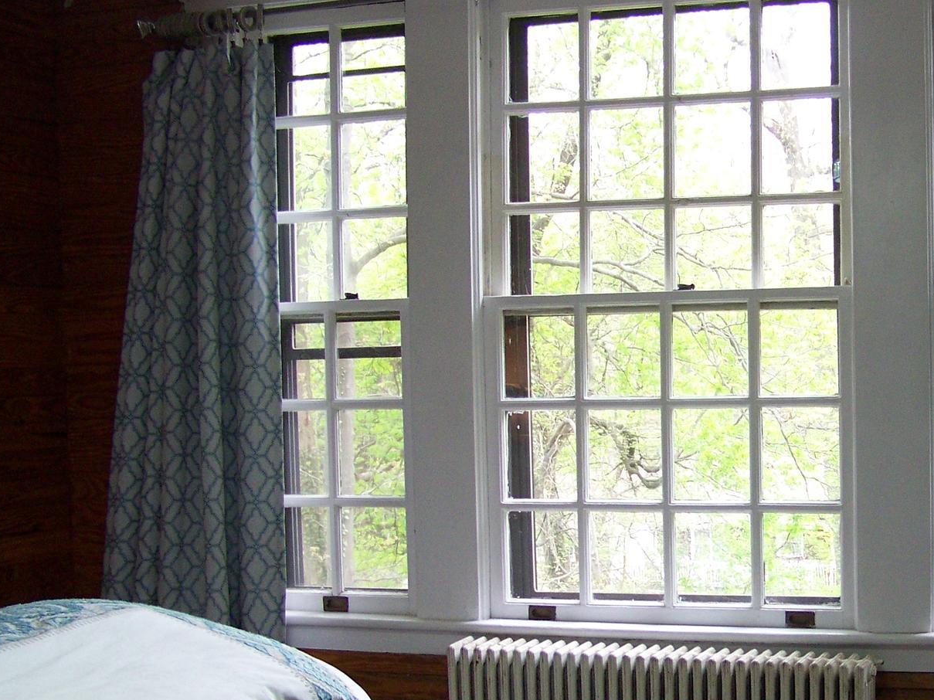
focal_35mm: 61
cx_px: 710
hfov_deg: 31.1
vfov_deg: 23.9
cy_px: 482
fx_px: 1645
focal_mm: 5.85
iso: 125
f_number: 2.8
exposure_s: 1/30
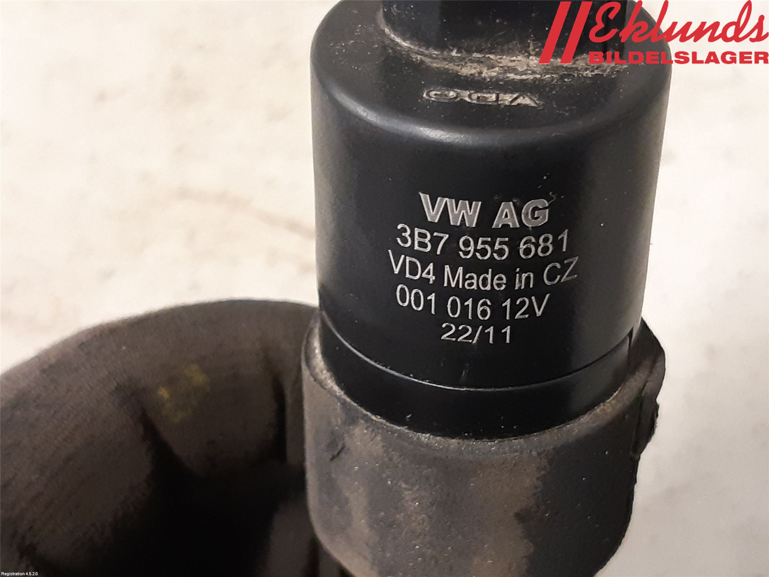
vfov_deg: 53.1
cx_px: 384
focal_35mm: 26
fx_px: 578
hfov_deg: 67.3
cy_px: 288
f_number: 1.7
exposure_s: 1/33
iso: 250
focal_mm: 3.93
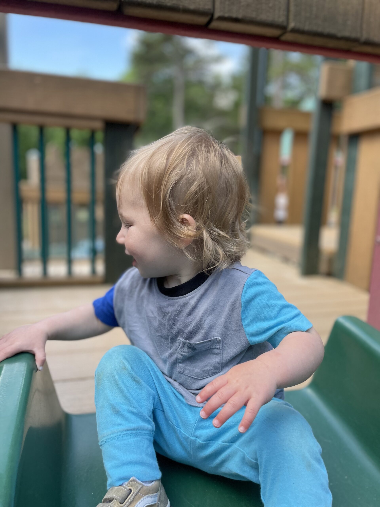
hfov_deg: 53.1
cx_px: 190
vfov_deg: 67.3
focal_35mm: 26
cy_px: 254
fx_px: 381
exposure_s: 1/491
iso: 50
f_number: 1.6
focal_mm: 4.2
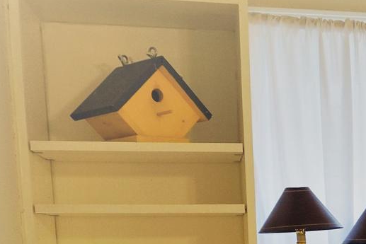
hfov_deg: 19.3
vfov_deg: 13.2
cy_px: 412
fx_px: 966
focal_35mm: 95
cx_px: 515
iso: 400
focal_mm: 16
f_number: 4
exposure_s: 1/60
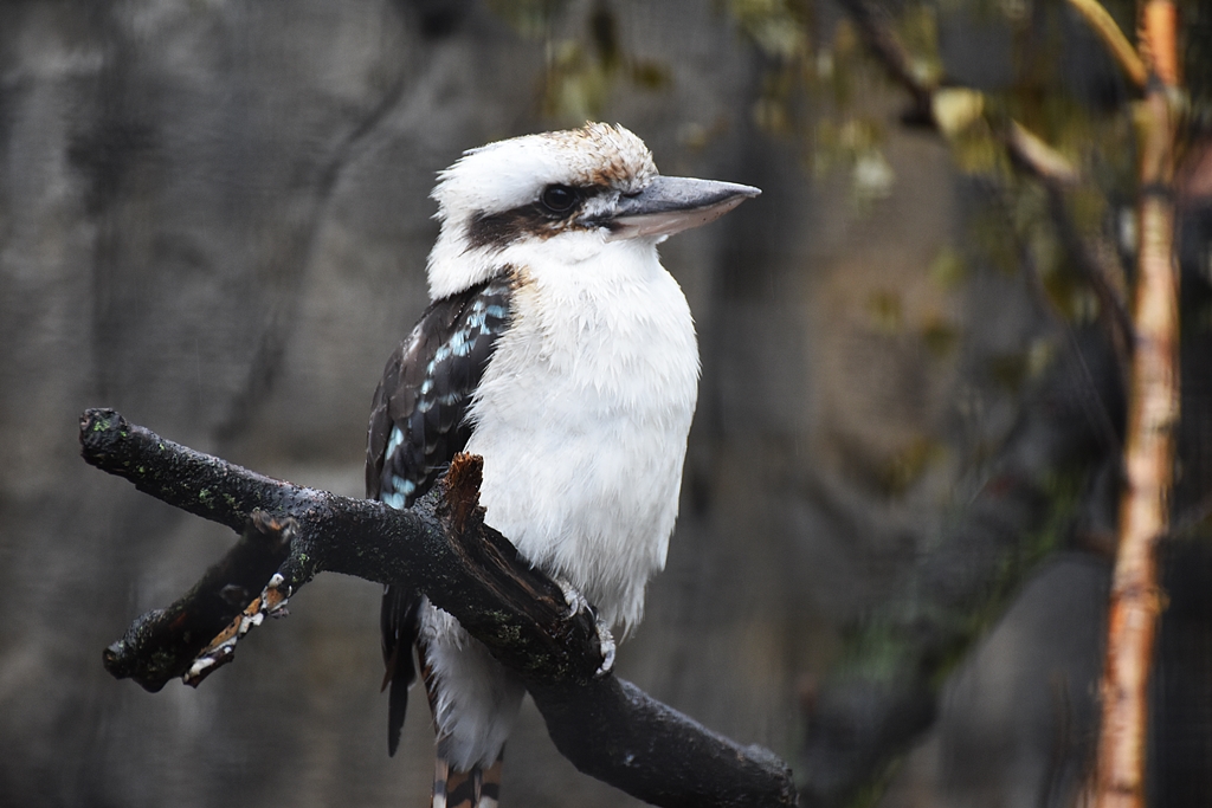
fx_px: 6161
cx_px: 606
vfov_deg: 7.5
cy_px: 404
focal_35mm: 183
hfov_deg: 11.2
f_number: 5.6
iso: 1000
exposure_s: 1/125
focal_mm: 122
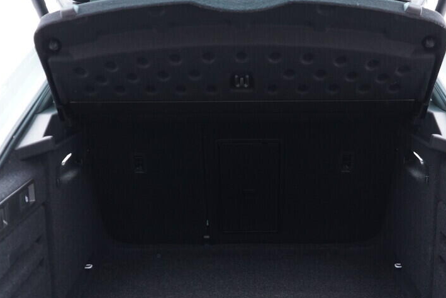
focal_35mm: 52
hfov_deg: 38.2
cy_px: 203
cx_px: 243
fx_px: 644
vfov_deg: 25.8
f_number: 2.8
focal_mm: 24
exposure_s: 1/40
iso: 500
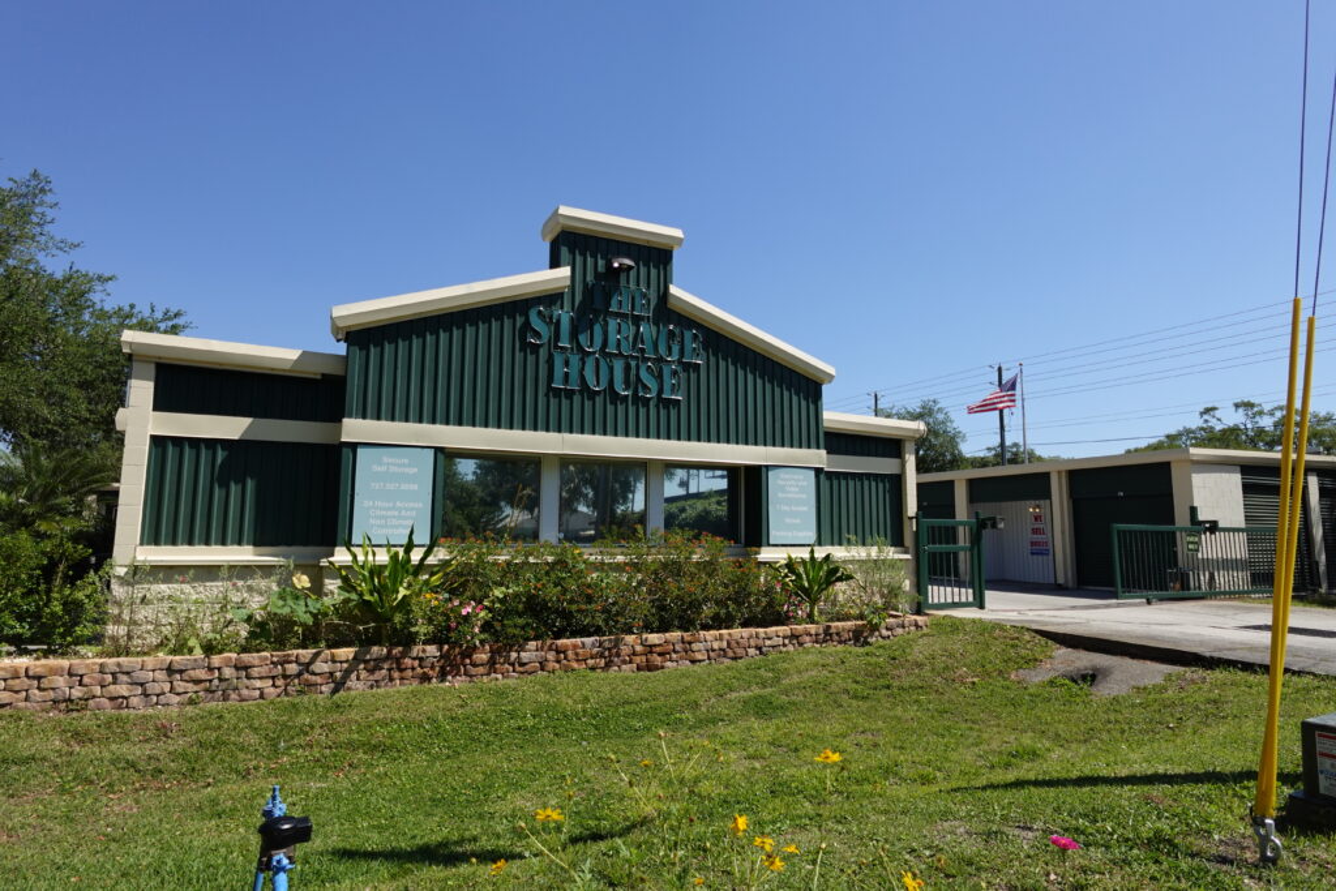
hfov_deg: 84.0
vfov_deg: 61.9
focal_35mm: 20
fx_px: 742
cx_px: 668
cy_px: 446
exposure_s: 1/4000
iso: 125
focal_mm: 7.6
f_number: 2
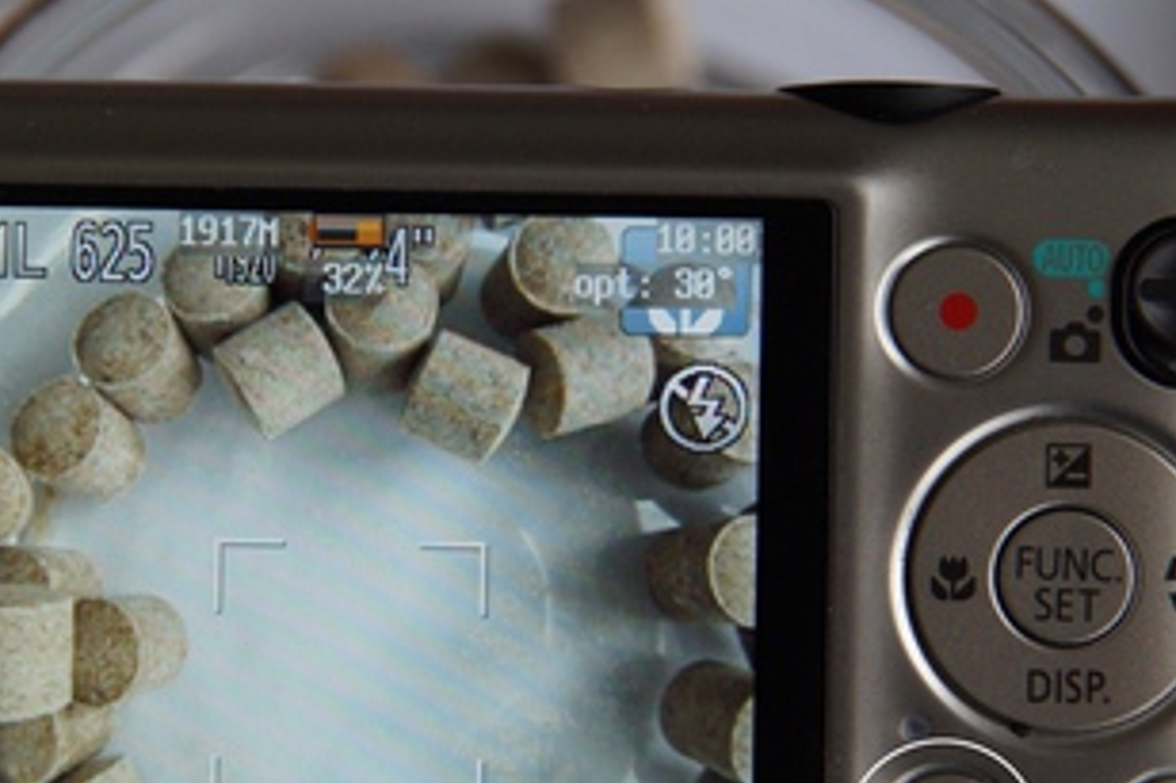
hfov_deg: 7.1
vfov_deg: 4.7
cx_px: 401
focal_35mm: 292
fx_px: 9533
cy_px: 514
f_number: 5.6
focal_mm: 120
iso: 640
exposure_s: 1/200
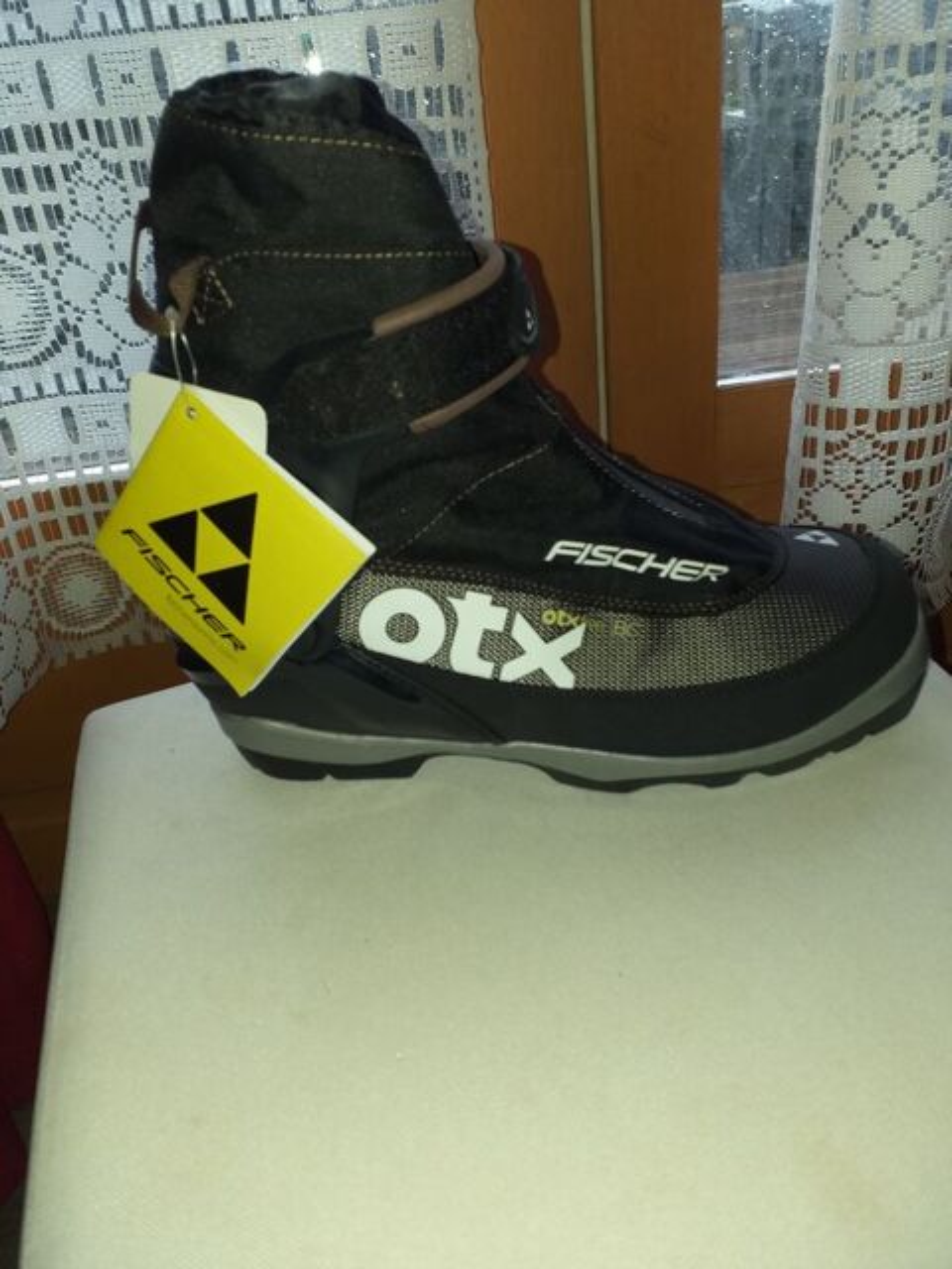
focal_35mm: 27
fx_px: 990
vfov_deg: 65.3
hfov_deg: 51.4
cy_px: 634
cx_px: 476
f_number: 1.9
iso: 50
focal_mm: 3.6
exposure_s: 1/100
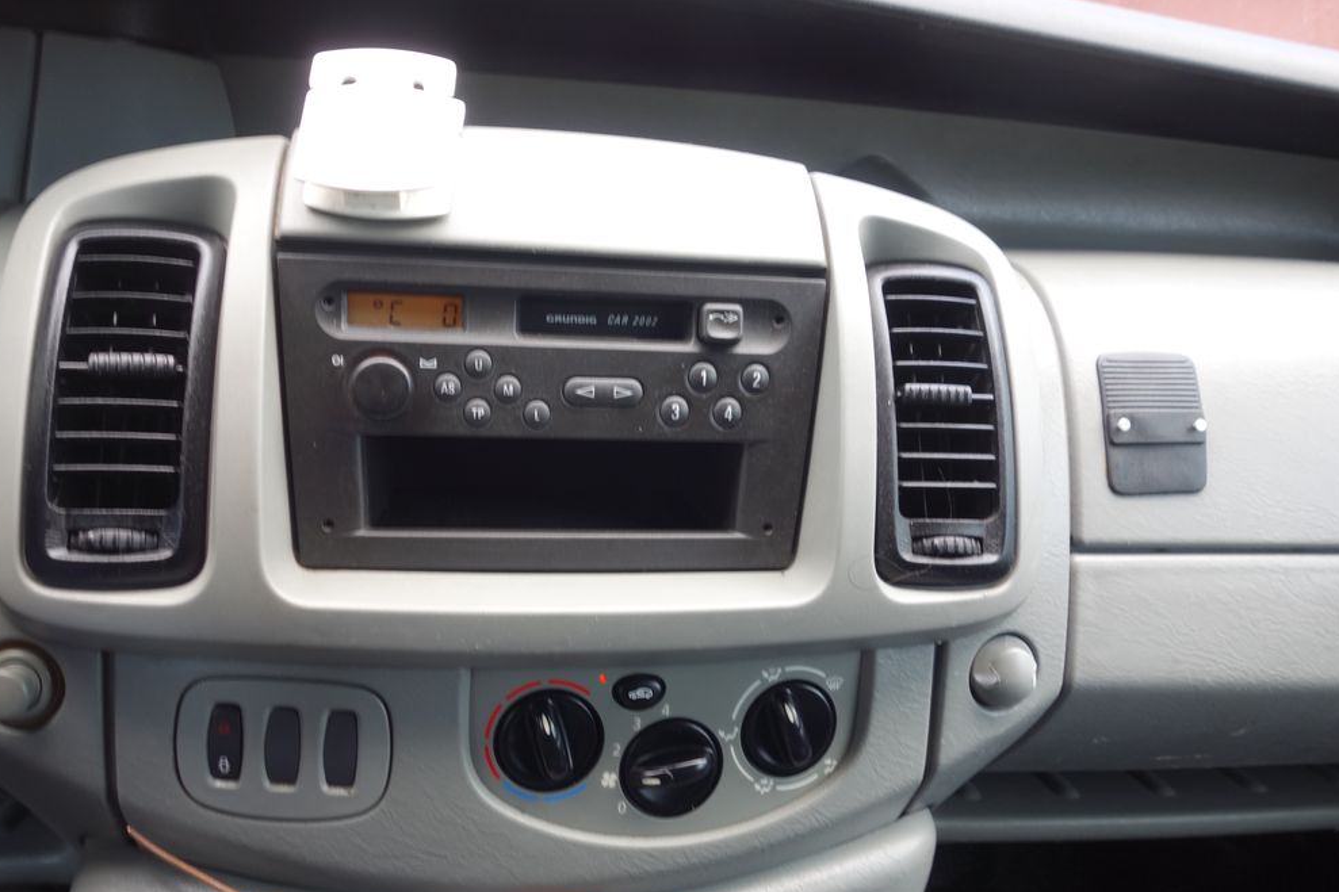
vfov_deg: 44.9
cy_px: 460
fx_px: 1078
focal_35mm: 29
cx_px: 651
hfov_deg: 63.7
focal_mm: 10.4
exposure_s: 1/30
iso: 125
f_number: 3.5
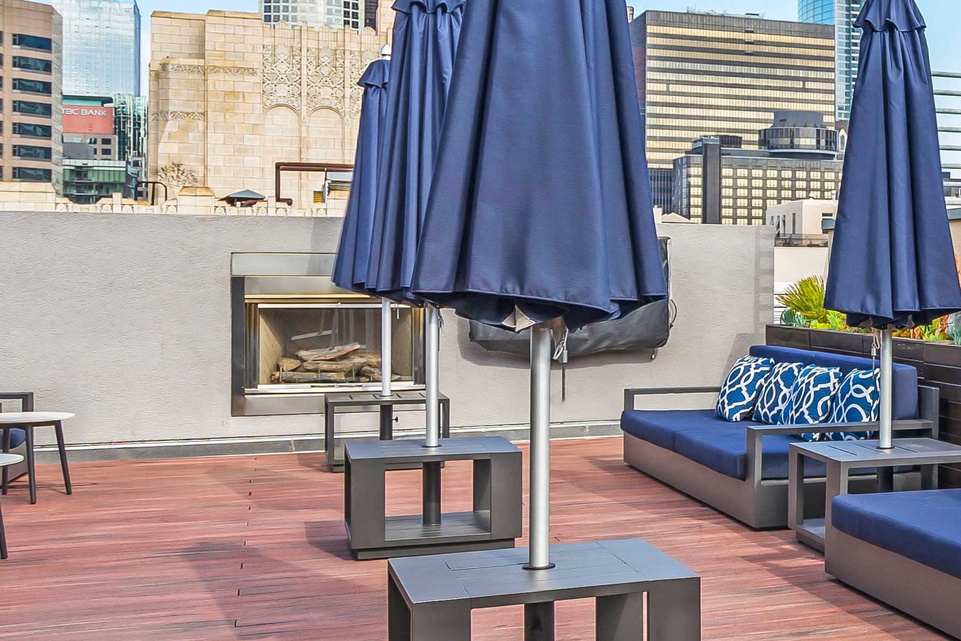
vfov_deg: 25.0
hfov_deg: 31.6
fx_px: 1441
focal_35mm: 54
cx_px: 1119
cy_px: 278
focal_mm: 16
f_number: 4
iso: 200
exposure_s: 1/250
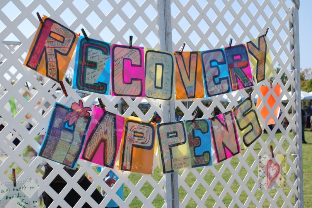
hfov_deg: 30.5
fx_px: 573
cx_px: 156
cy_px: 104
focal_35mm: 66
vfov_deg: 20.7
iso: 100
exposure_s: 1/250
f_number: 8
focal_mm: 44
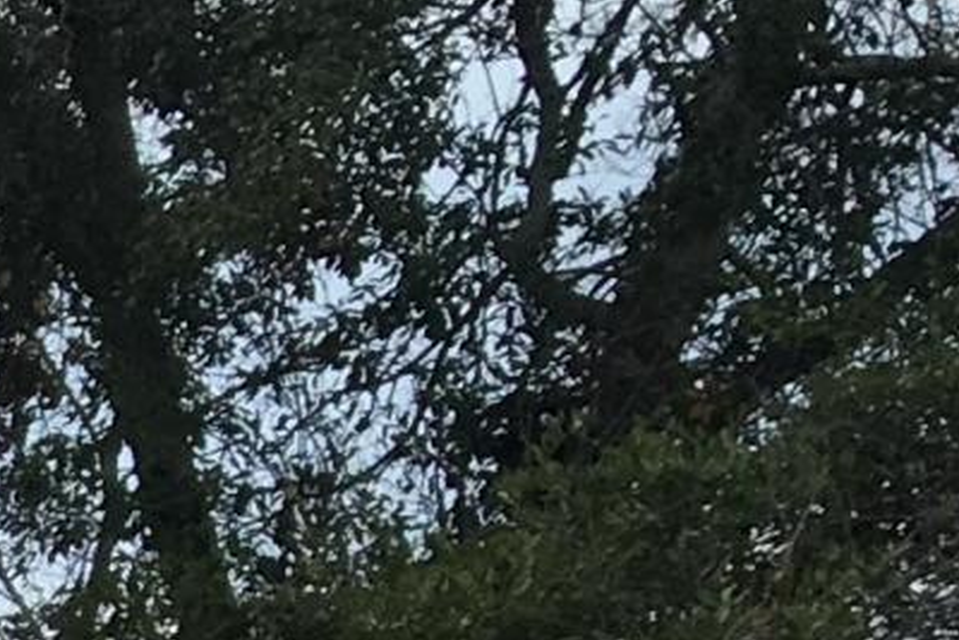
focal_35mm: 226
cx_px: -2419
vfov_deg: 5.5
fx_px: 6022
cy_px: 2229
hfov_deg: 7.4
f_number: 2.2
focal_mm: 4.15
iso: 25
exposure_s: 1/769
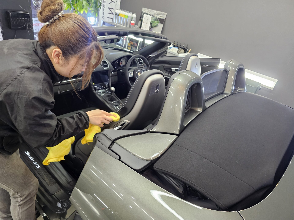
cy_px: 110
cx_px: 147
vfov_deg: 58.9
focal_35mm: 23
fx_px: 195
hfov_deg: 73.9
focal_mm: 6.3
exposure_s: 1/100
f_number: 1.7
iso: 320
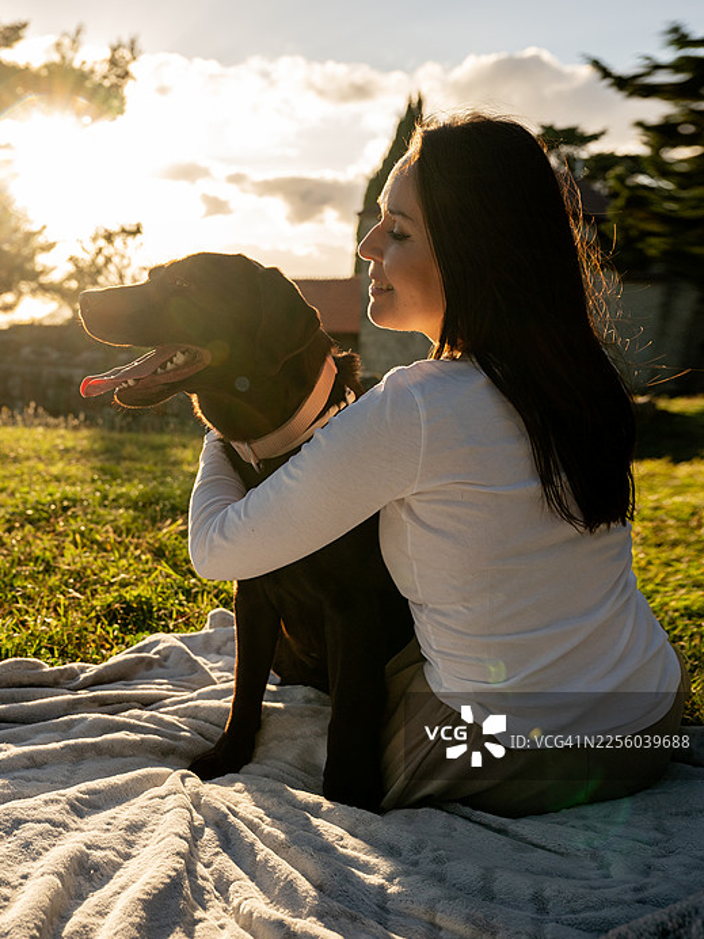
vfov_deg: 46.8
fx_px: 1085
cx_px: 345
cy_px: 482
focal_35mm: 40
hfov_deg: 36.0
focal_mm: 36
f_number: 5
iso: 250
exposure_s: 1/1250
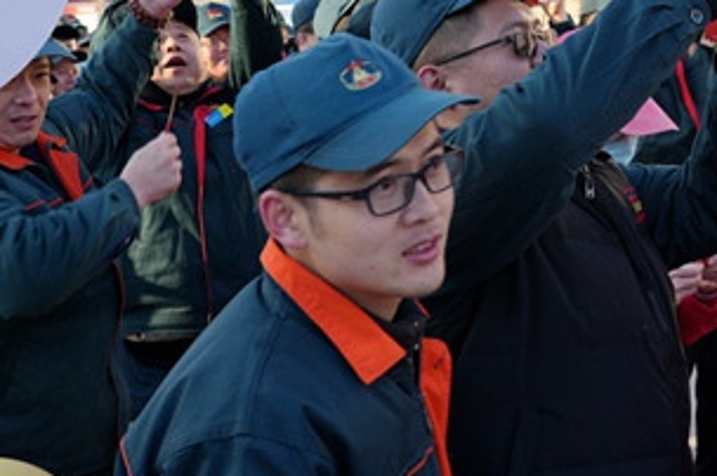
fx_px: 1572
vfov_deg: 16.9
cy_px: 8
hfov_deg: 24.7
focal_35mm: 79
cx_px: 679
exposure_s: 1/125
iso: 100
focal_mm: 30
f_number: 5.6
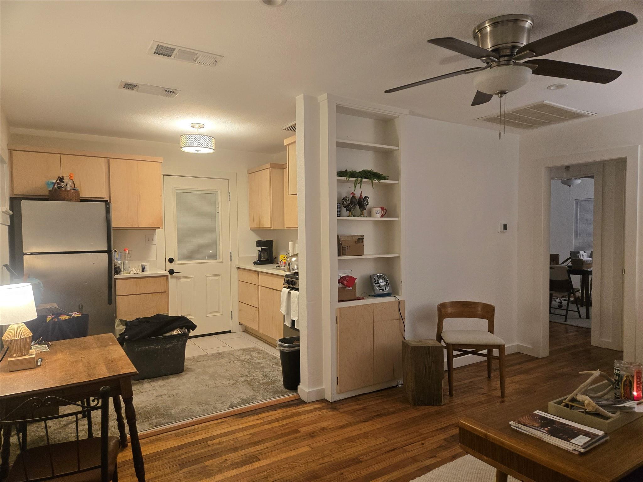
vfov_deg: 58.9
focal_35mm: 23
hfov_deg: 73.9
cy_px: 241
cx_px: 322
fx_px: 427
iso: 320
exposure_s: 1/120
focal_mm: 5.4
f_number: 1.8
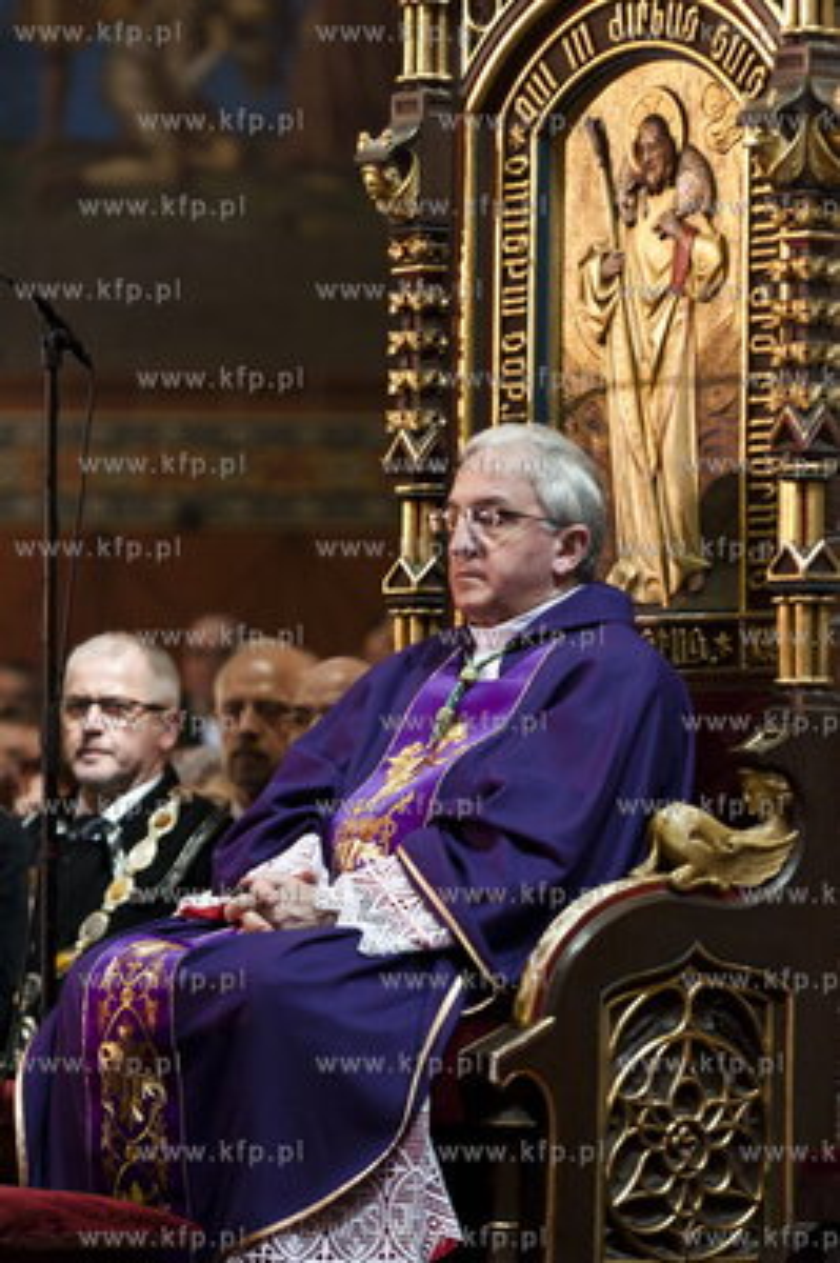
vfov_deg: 10.6
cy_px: 632
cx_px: 420
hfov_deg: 7.0
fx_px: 6836
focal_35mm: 195
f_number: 2.8
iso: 1600
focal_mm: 130
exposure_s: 1/50
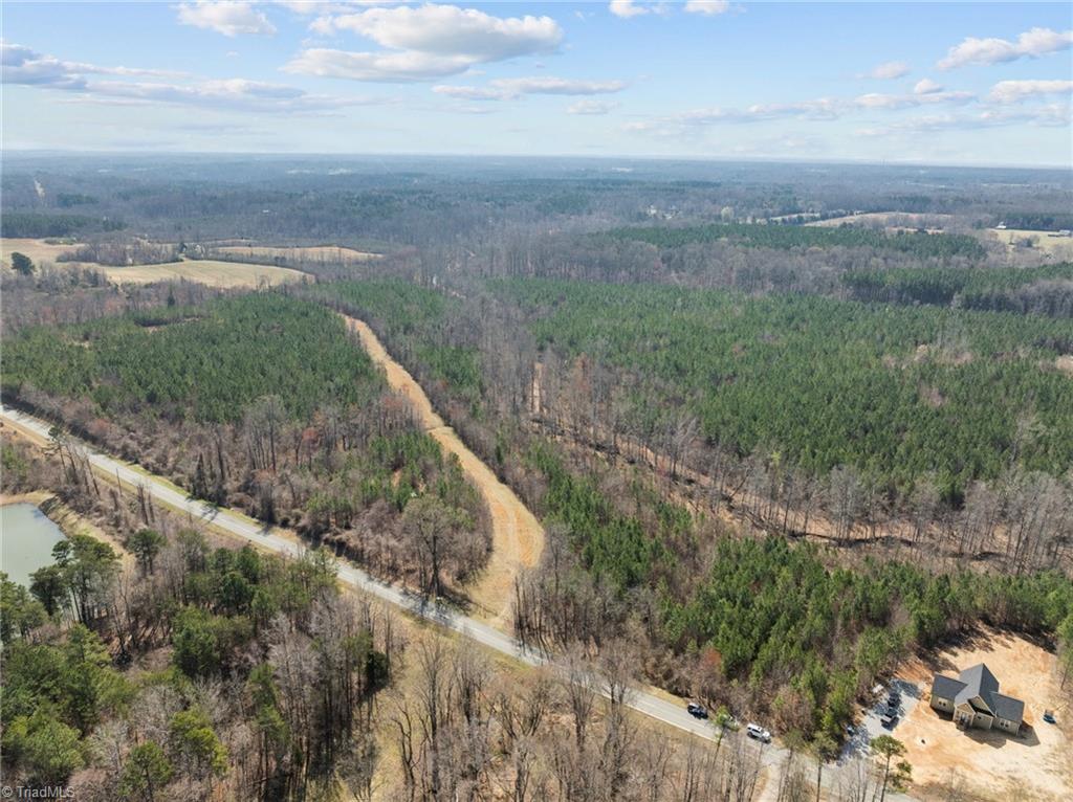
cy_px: 401
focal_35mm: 24
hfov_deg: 71.6
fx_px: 743
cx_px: 536
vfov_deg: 56.7
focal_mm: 12.29
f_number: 2.8
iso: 290
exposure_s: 1/3200
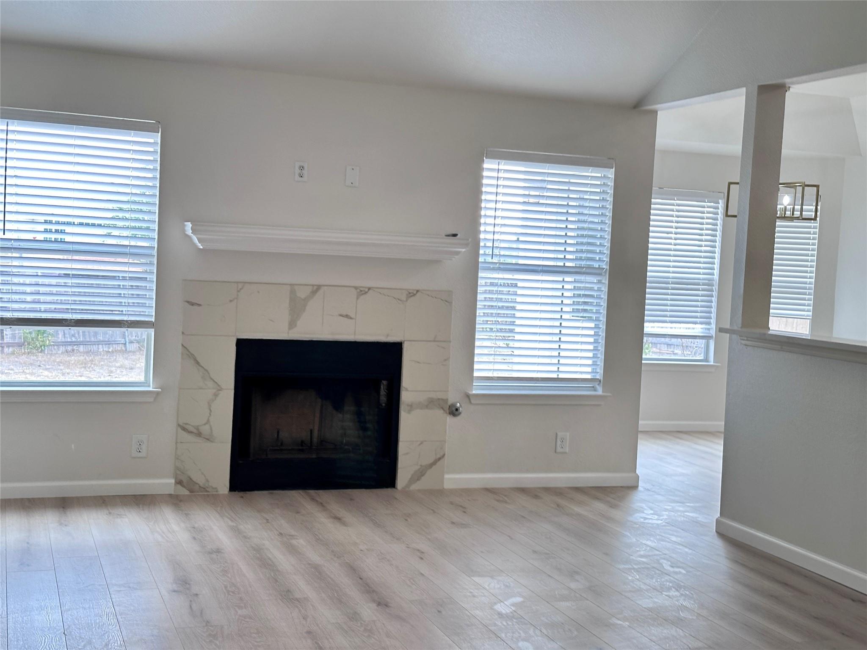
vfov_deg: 30.3
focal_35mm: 48
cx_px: 434
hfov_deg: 39.7
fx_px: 1202
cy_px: 325
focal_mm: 6.86
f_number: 1.78
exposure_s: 1/60
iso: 100
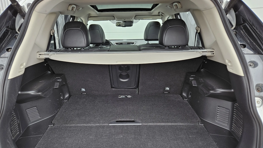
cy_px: 90
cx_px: 125
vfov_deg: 40.0
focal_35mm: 29
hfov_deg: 66.0
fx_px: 202
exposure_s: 1/180
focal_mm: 5.4
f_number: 1.8
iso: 125
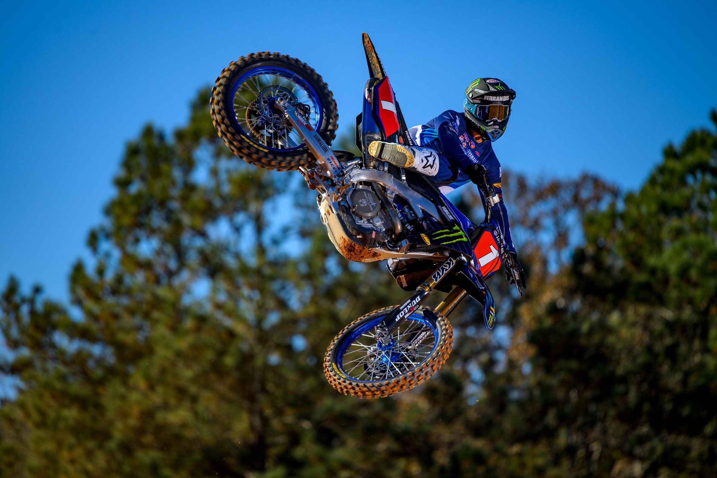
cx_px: 358
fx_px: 5975
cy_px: 239
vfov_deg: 4.6
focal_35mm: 300
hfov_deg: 6.9
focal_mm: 300
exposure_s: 1/1600
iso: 125
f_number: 4
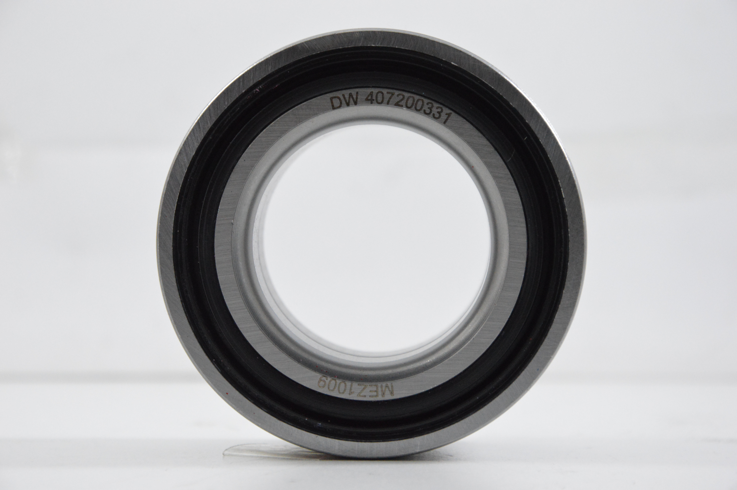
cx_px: 368
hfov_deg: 13.1
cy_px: 245
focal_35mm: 158
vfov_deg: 8.7
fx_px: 3221
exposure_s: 1/100
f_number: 8
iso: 3200
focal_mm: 105
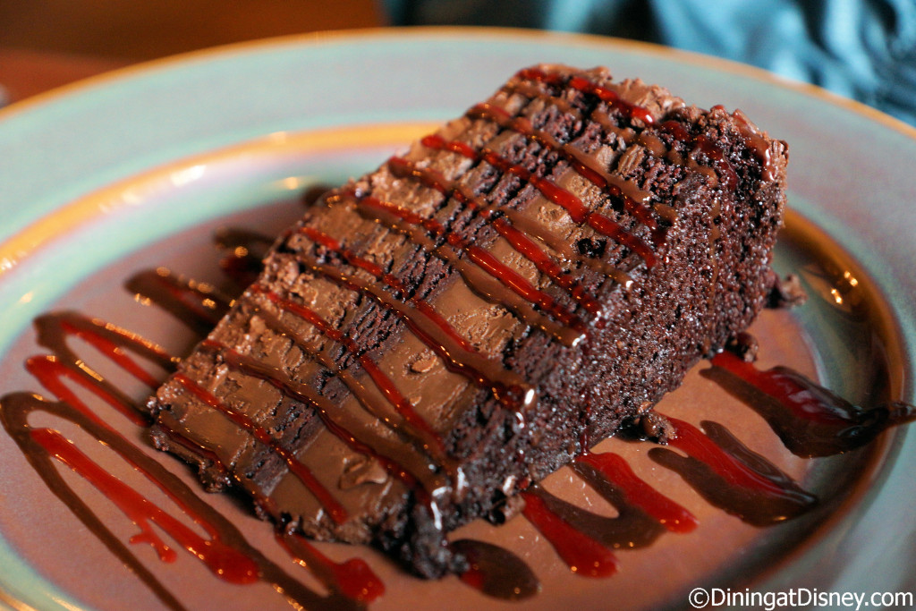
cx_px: 458
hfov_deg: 27.0
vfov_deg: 18.2
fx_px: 1908
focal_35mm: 75
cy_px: 306
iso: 1000
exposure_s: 1/30
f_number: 4
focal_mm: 50
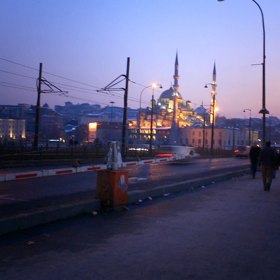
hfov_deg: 38.2
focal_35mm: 44
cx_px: 162
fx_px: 403
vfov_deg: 38.3
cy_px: 140
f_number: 3.5
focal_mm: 5.6
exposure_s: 1/5
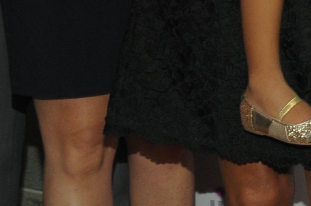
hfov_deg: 9.8
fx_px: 1708
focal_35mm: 198
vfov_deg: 6.7
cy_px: -204
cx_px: 584
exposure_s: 1/80
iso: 400
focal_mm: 24
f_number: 8
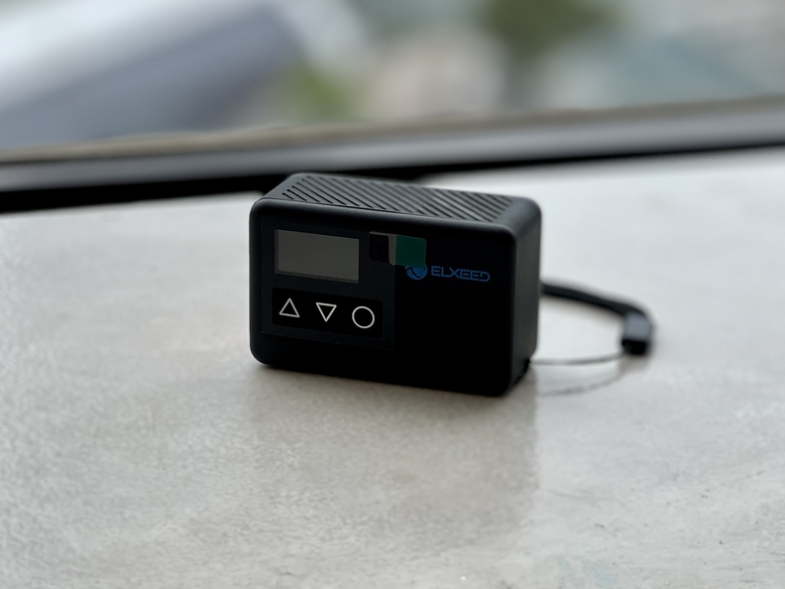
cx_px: 402
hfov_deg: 20.0
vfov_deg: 15.1
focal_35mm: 98
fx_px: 2222
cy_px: 281
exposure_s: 1/261
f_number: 2.8
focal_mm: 9
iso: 25
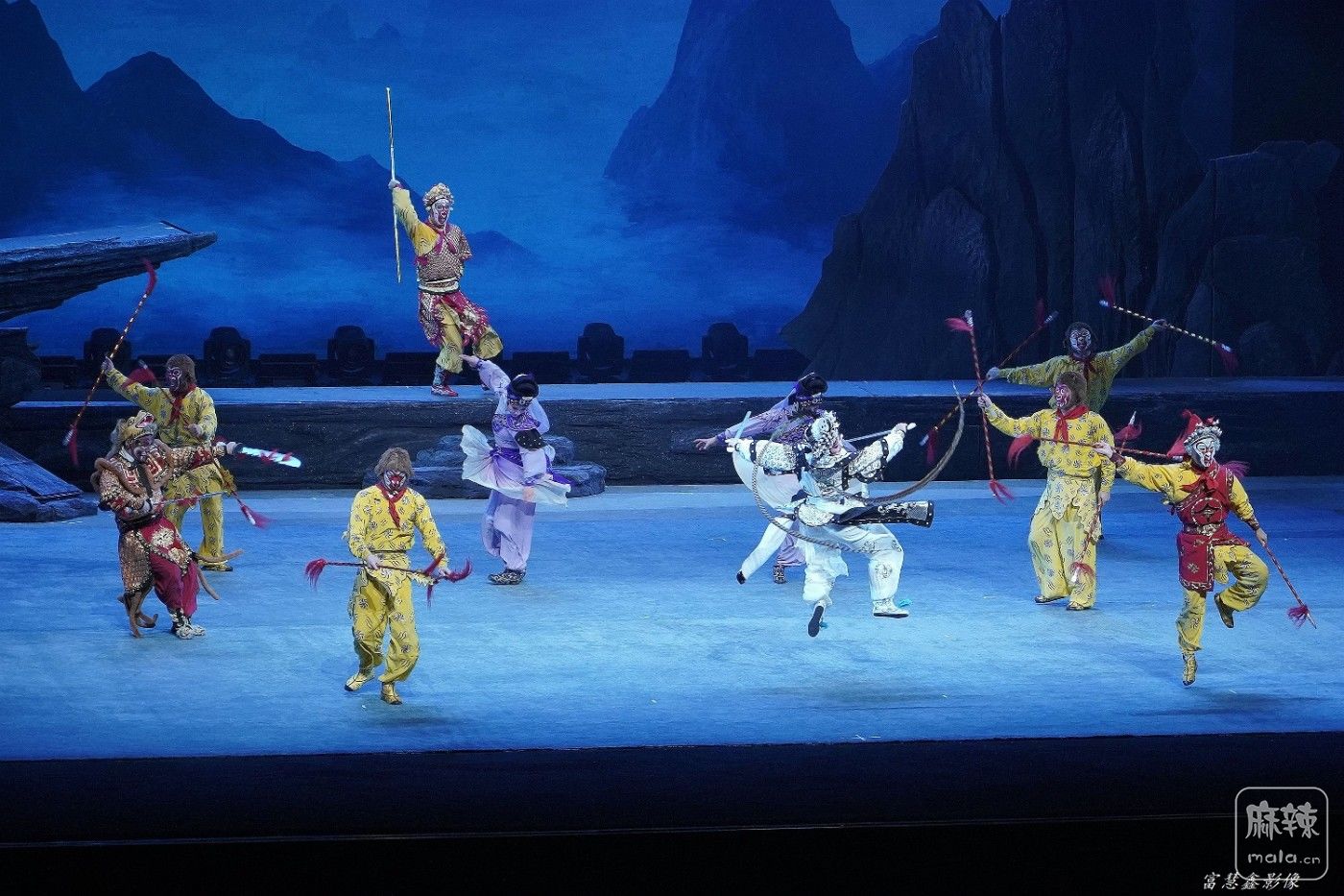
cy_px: 448
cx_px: 672
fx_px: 5860
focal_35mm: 157
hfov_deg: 13.1
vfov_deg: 8.7
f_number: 4
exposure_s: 1/640
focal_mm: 105
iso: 1250
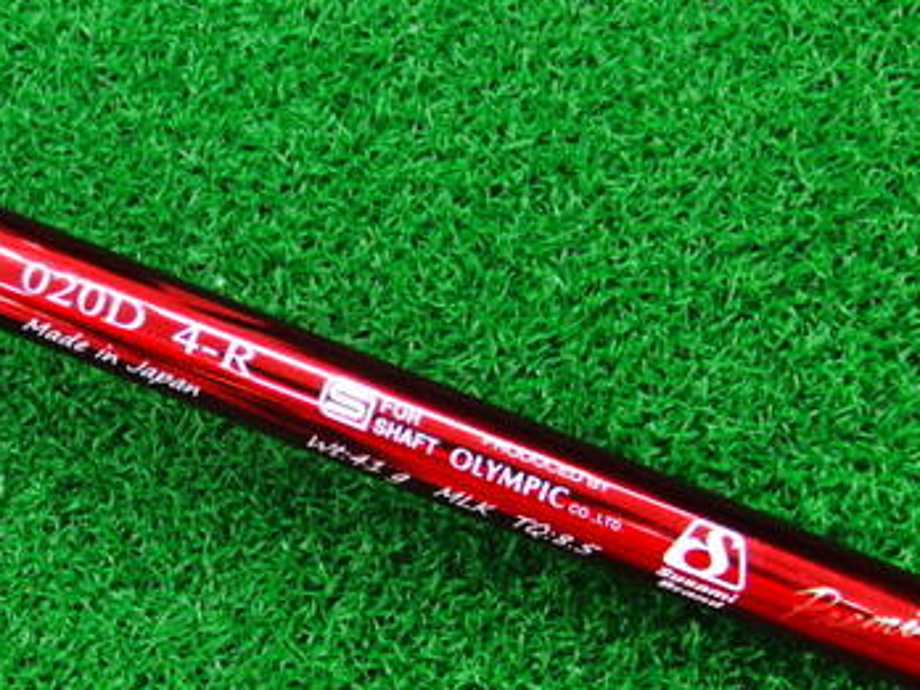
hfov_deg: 28.0
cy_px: 362
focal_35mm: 68
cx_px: 201
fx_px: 1807
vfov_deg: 21.6
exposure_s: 1/25
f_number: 3.6
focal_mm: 6.42
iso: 400
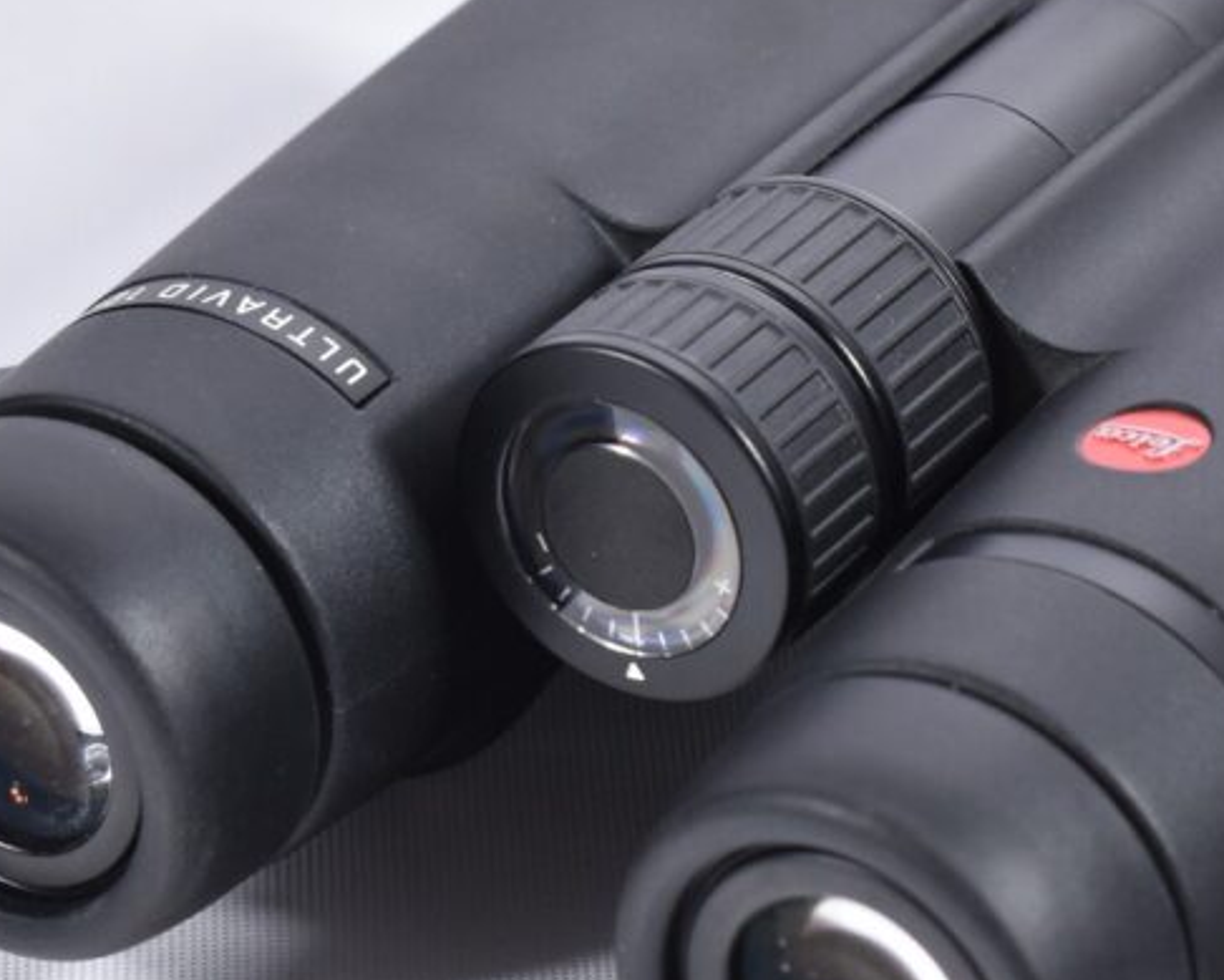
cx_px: 914
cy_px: 610
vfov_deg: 8.1
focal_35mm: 191
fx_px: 6926
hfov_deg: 10.1
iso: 640
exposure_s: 1/30
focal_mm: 55
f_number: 5.6
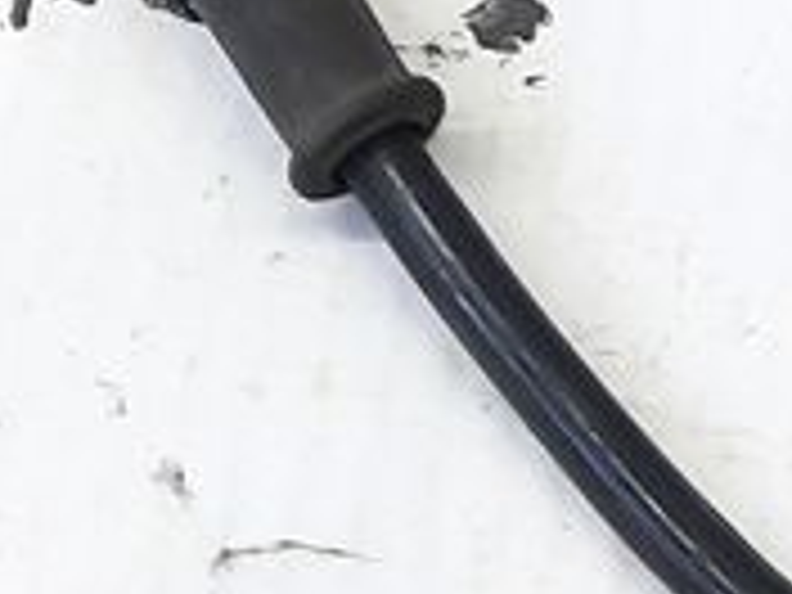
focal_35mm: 170
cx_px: 1102
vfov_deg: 8.3
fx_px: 3890
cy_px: -572
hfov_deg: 11.3
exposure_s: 1/50
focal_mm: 4.6
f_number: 2
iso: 64
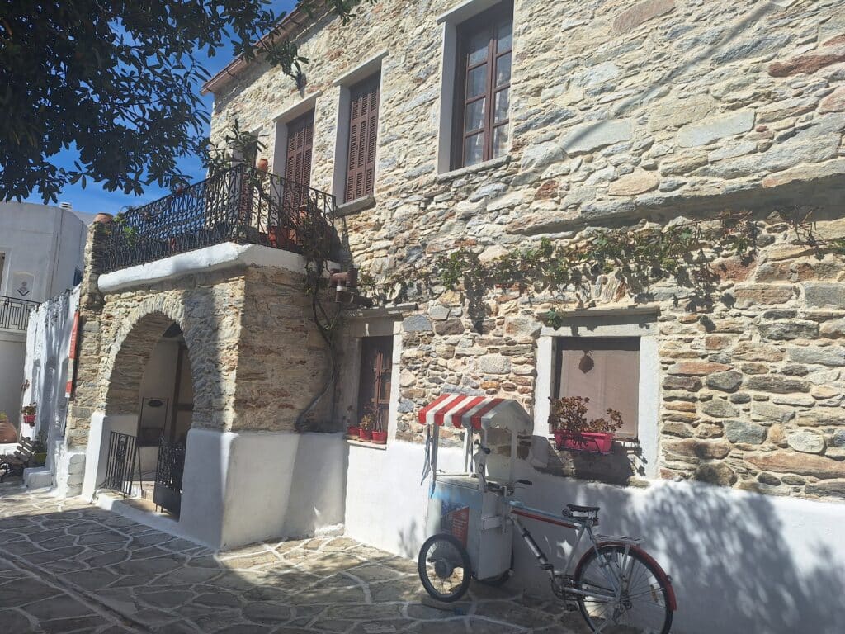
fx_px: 561
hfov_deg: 73.9
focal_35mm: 23
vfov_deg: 58.9
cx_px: 422
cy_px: 317
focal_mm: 5.54
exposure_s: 1/3636
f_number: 1.8
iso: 40
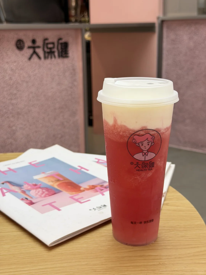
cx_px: 103
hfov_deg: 30.3
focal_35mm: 48
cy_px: 138
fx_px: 381
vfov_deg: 39.7
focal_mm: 6.76
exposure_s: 1/100
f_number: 1.78
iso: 100
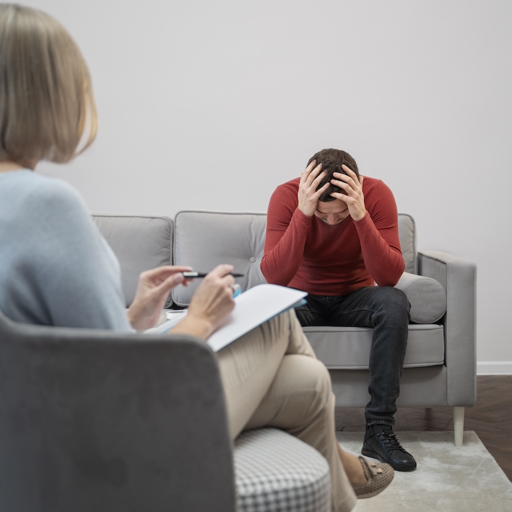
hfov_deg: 30.0
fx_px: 954
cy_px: 265
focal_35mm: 57
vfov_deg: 30.0
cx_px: 254
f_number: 2.8
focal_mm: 44
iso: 640
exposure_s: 1/160
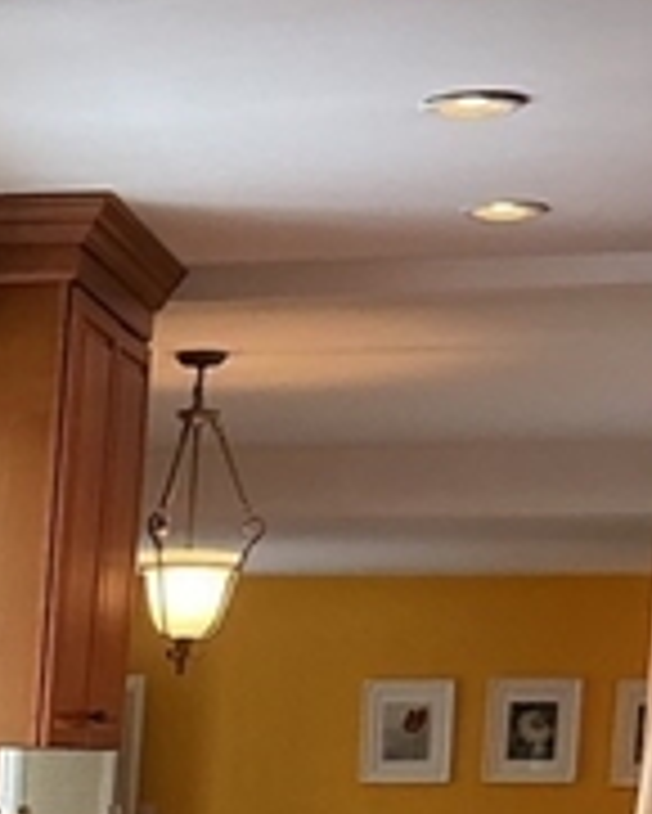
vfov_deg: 15.0
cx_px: -513
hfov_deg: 11.9
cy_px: 1192
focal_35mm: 120
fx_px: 2892
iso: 64
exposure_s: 1/60
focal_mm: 3
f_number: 1.8
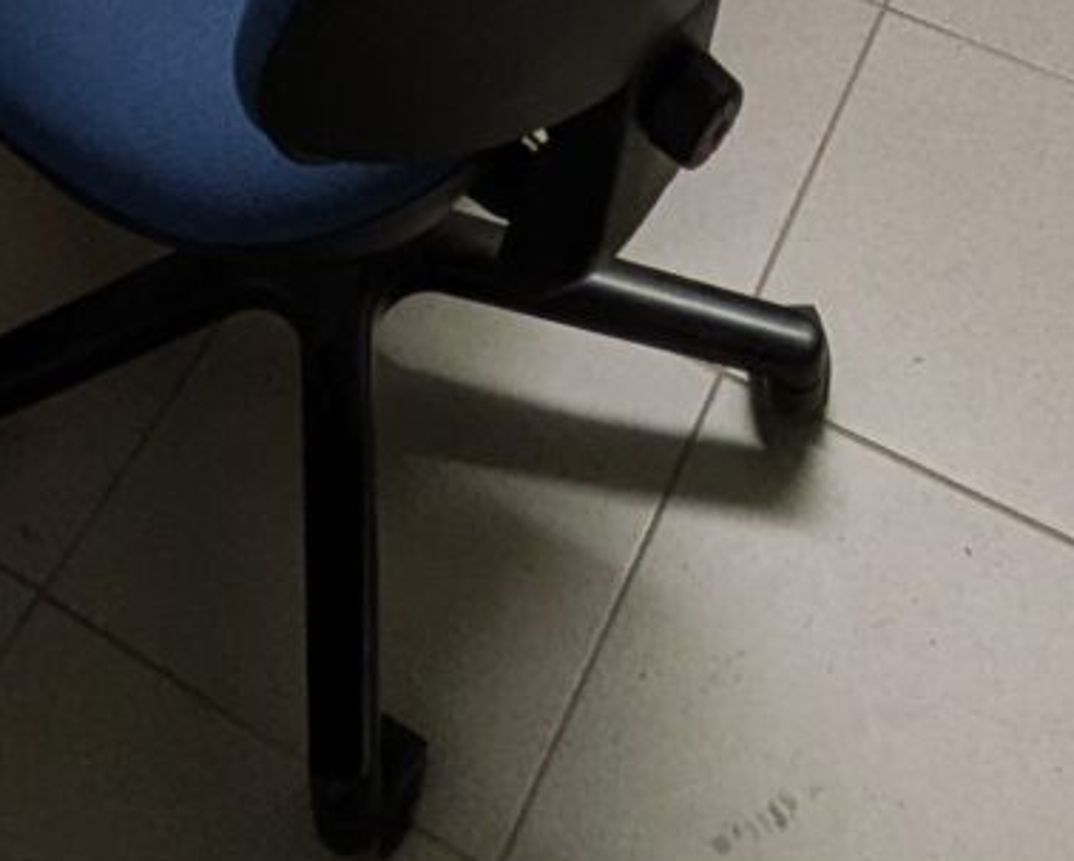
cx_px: 494
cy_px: -1100
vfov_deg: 14.8
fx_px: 2354
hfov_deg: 25.7
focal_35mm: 74
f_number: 2.2
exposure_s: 1/25
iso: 48
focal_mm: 1.83
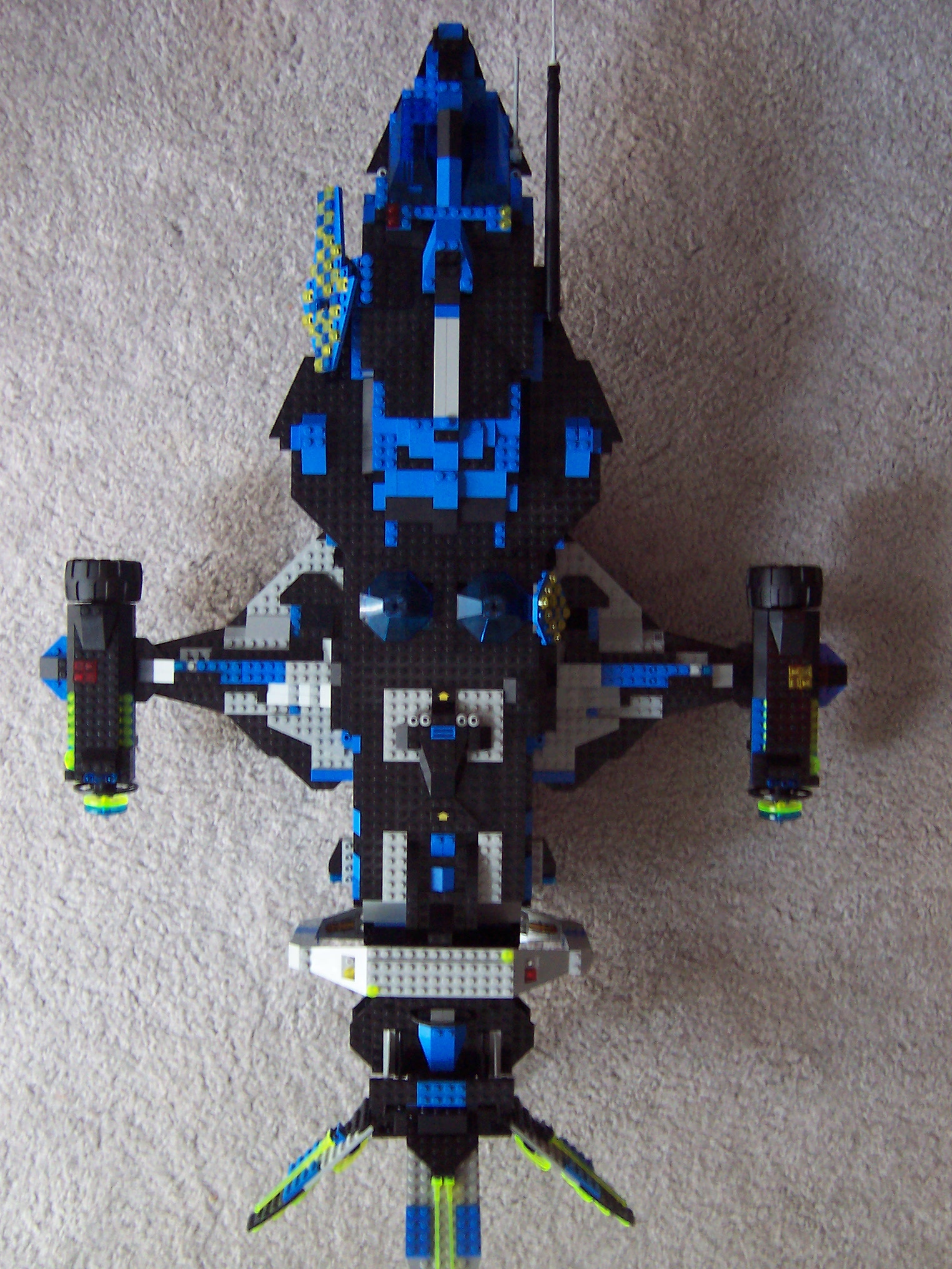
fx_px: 1320
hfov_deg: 39.7
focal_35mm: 36
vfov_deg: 51.4
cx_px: 476
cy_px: 634
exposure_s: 1/8
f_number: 2.8
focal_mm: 5.6
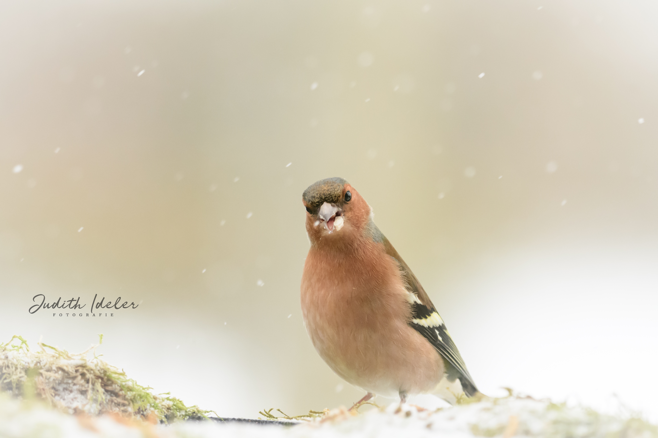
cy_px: 219
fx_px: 8499
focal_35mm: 465
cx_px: 329
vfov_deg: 3.0
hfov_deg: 4.4
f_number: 5.6
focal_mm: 310
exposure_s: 1/1000
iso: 5600
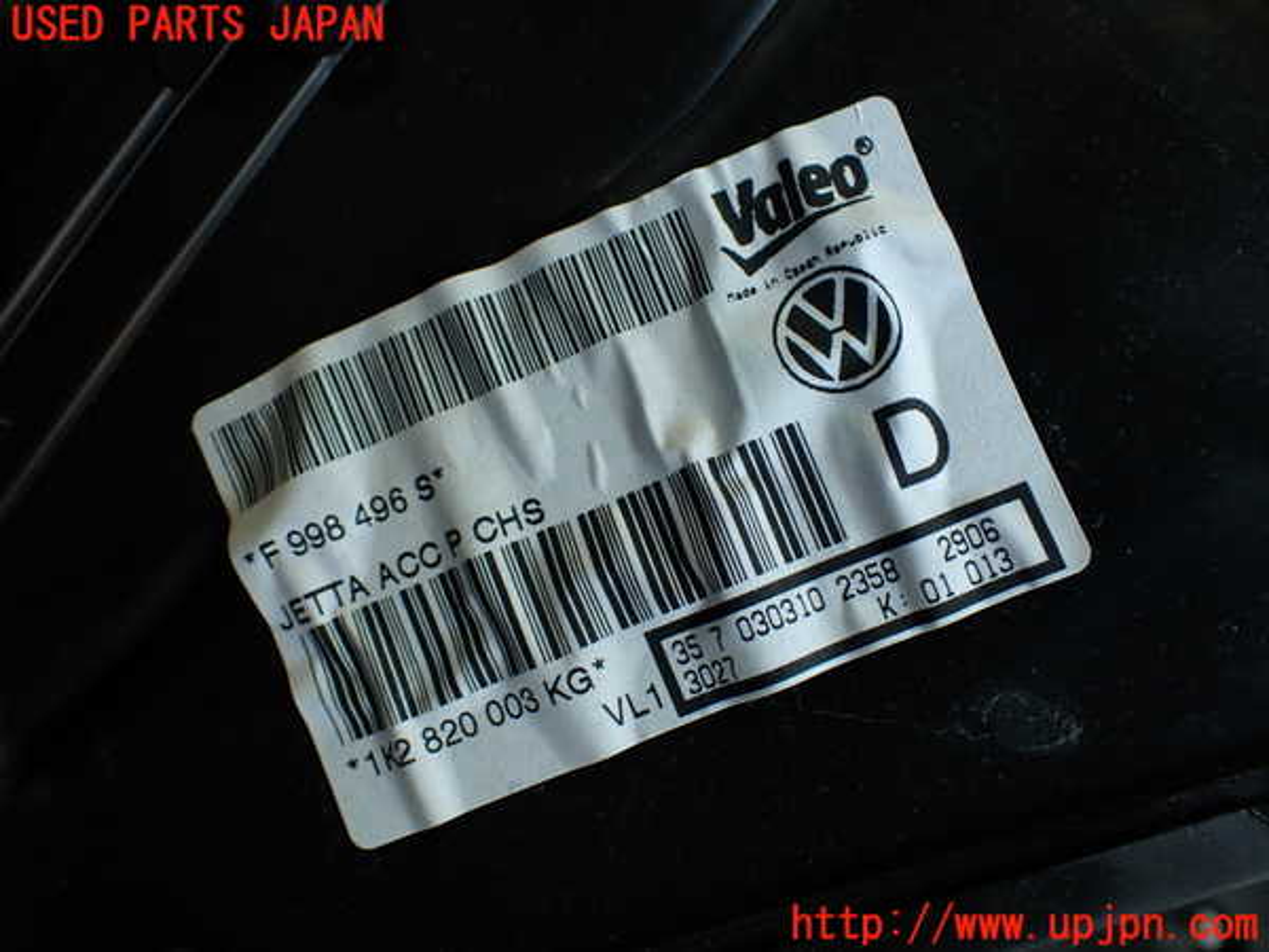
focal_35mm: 32
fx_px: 1173
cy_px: 476
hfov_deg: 56.8
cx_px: 634
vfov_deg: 44.2
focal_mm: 5.79
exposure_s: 1/60
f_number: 2.4
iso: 100
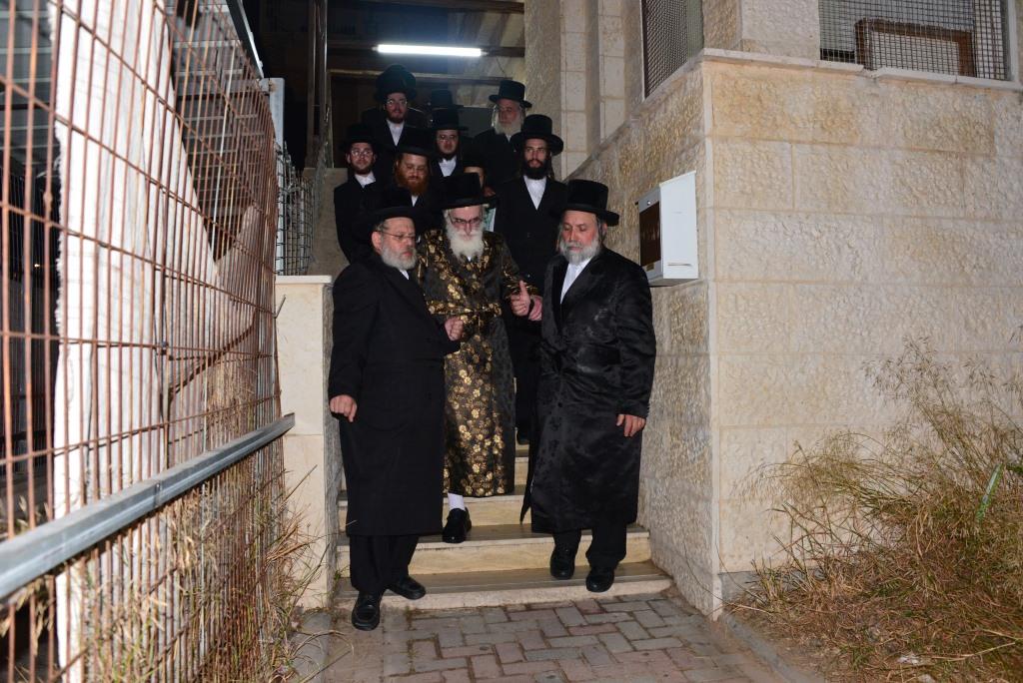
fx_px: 796
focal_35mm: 28
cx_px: 512
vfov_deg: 46.5
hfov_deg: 65.4
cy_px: 342
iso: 2500
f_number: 5.6
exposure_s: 1/100
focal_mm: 28
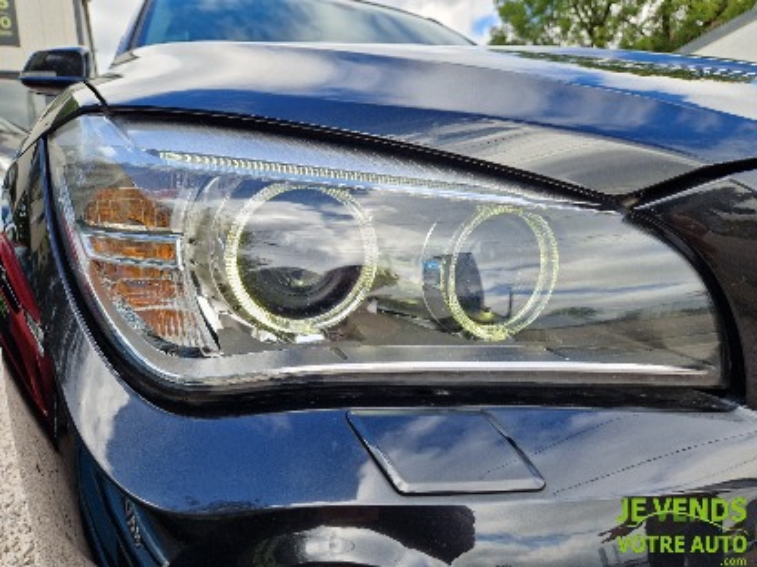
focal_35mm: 23
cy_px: 284
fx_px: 503
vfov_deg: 58.9
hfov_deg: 73.9
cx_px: 378
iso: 50
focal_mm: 5.4
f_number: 1.8
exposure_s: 1/422
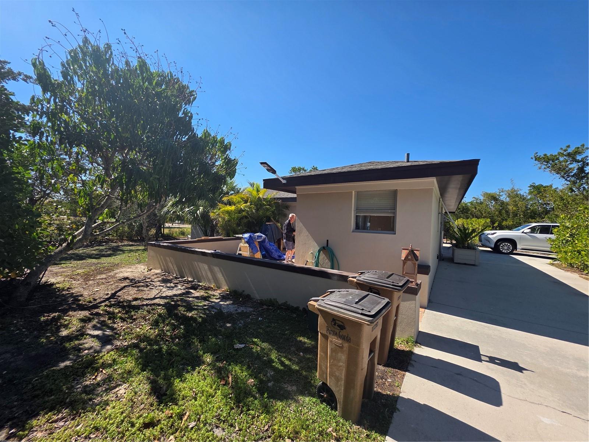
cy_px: 221
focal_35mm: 13
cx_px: 294
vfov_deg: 89.9
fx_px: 221
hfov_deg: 106.2
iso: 40
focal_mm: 2.2
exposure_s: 1/1732
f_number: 1.9
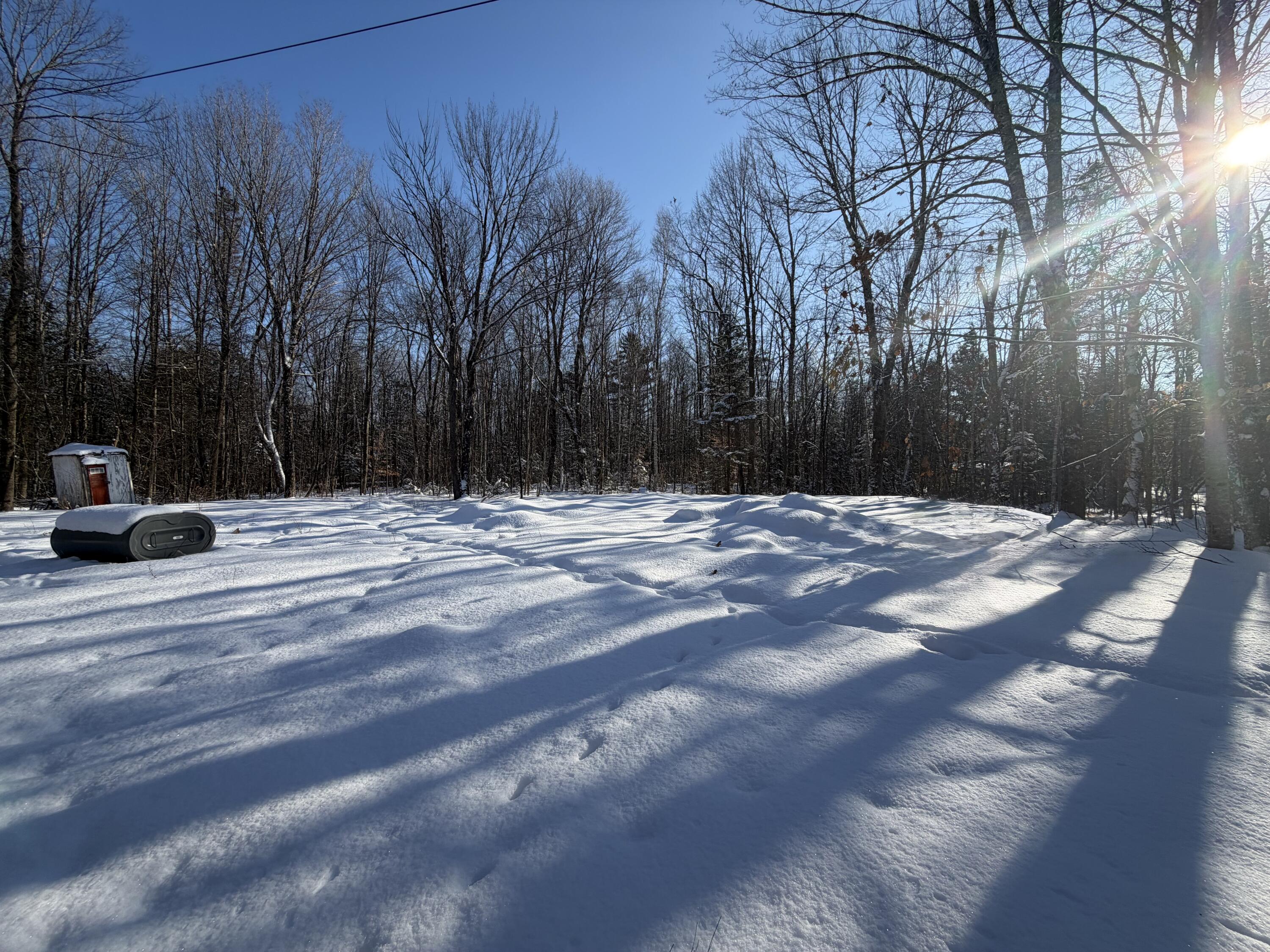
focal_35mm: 14
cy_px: 476
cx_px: 635
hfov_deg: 102.1
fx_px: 514
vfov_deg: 85.7
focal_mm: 2.22
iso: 20
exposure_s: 1/853
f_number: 2.2
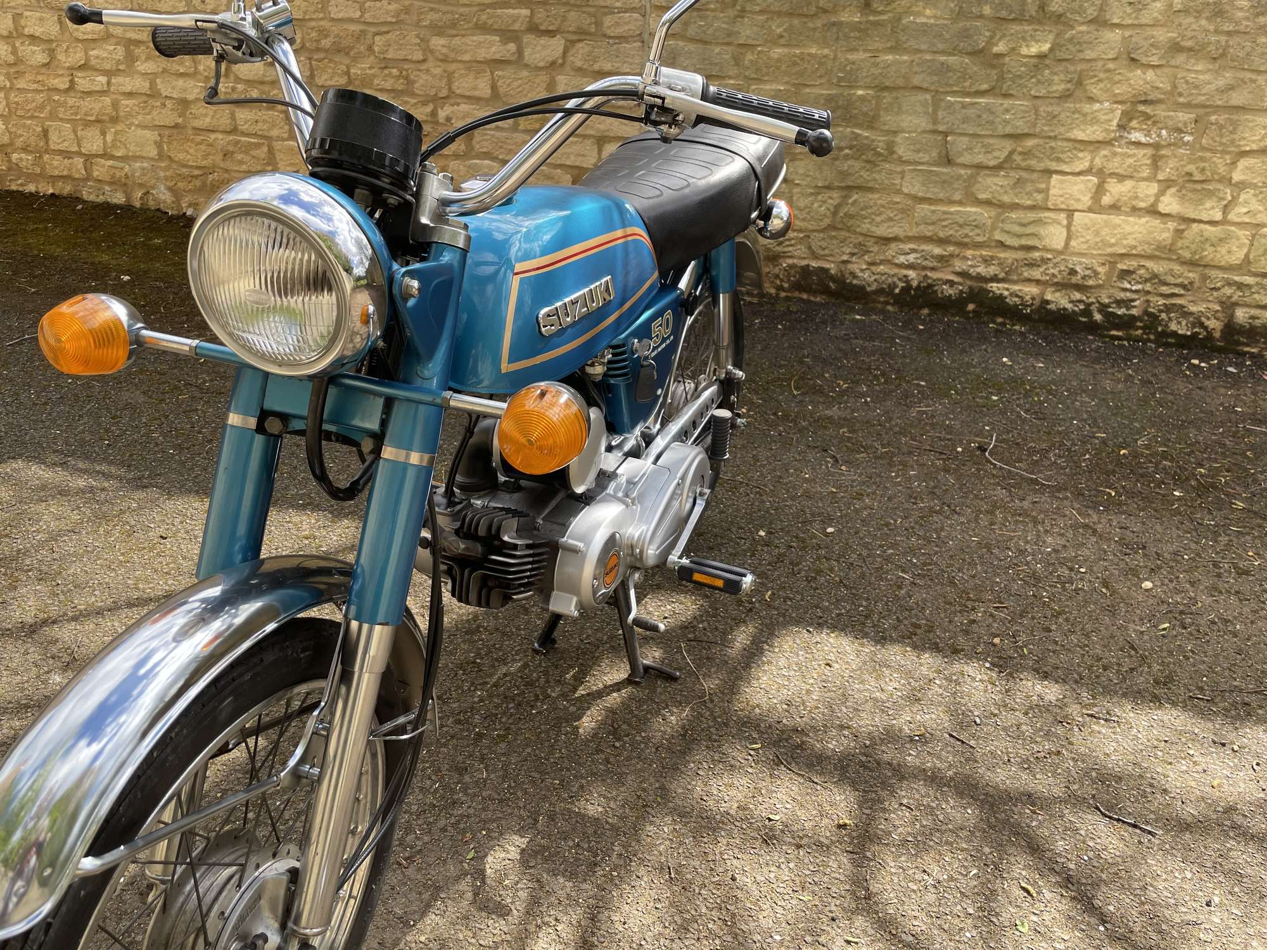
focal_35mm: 26
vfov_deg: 53.1
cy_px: 475
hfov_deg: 67.3
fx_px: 952
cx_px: 634
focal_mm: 4.2
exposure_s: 1/711
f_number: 1.6
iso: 32
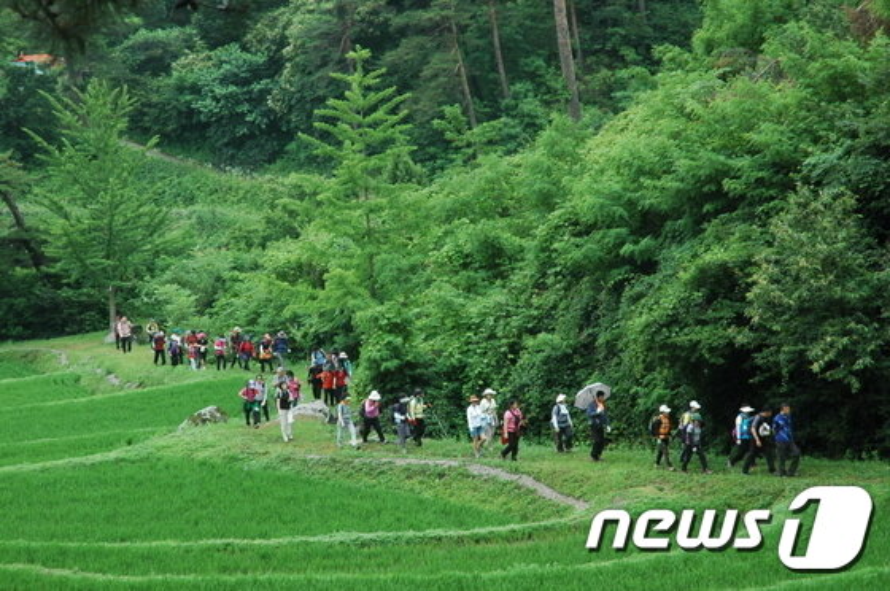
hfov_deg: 19.5
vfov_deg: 13.0
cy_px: 296
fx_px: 2593
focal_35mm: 105
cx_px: 445
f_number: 9
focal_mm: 70
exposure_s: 1/100
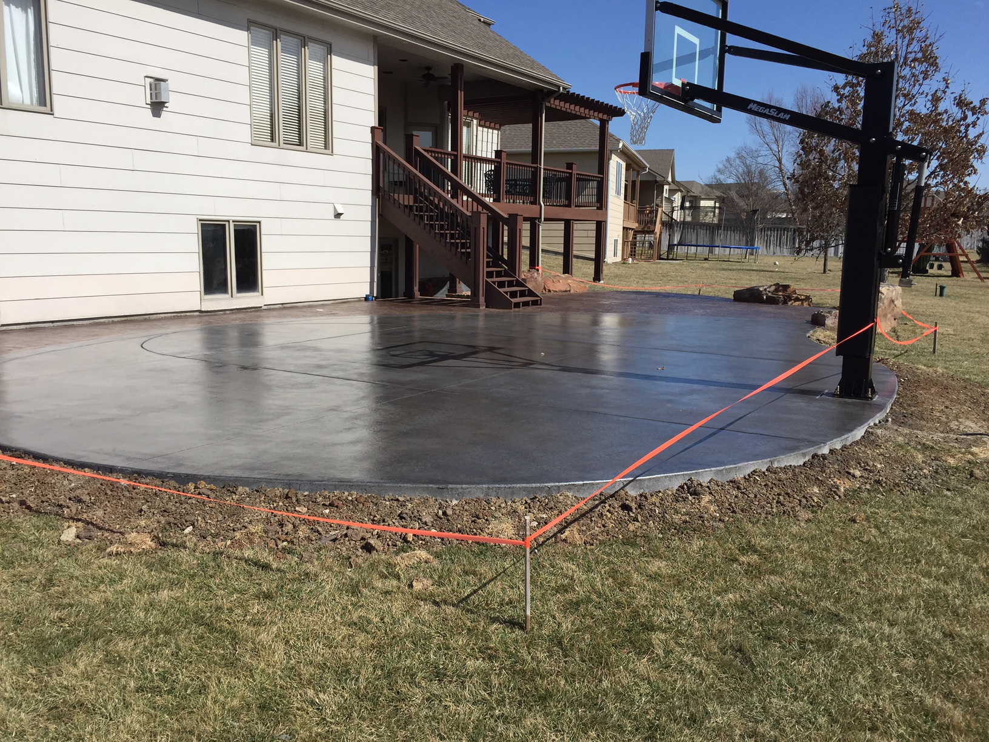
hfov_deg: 61.7
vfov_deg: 48.2
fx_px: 829
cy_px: 371
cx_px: 494
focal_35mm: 29
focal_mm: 4.15
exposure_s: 1/3597
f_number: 2.2
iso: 32
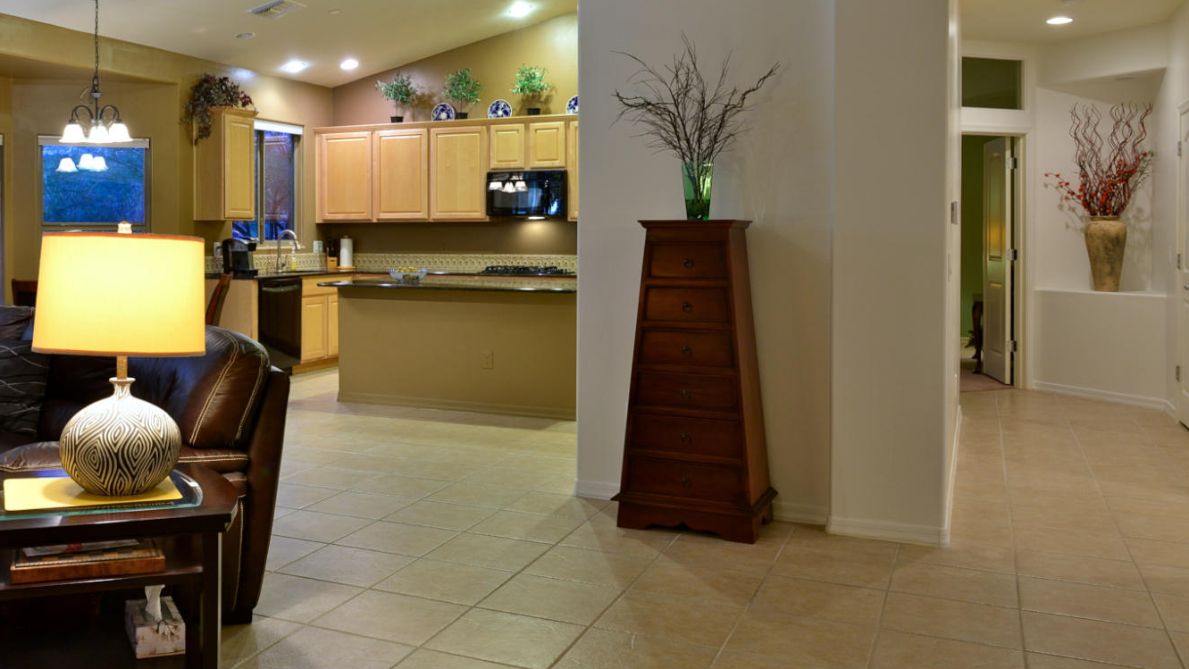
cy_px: 240
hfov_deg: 56.7
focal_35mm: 34
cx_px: 391
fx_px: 1072
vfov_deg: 34.4
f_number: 11
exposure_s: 1/1.3
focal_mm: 24
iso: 400
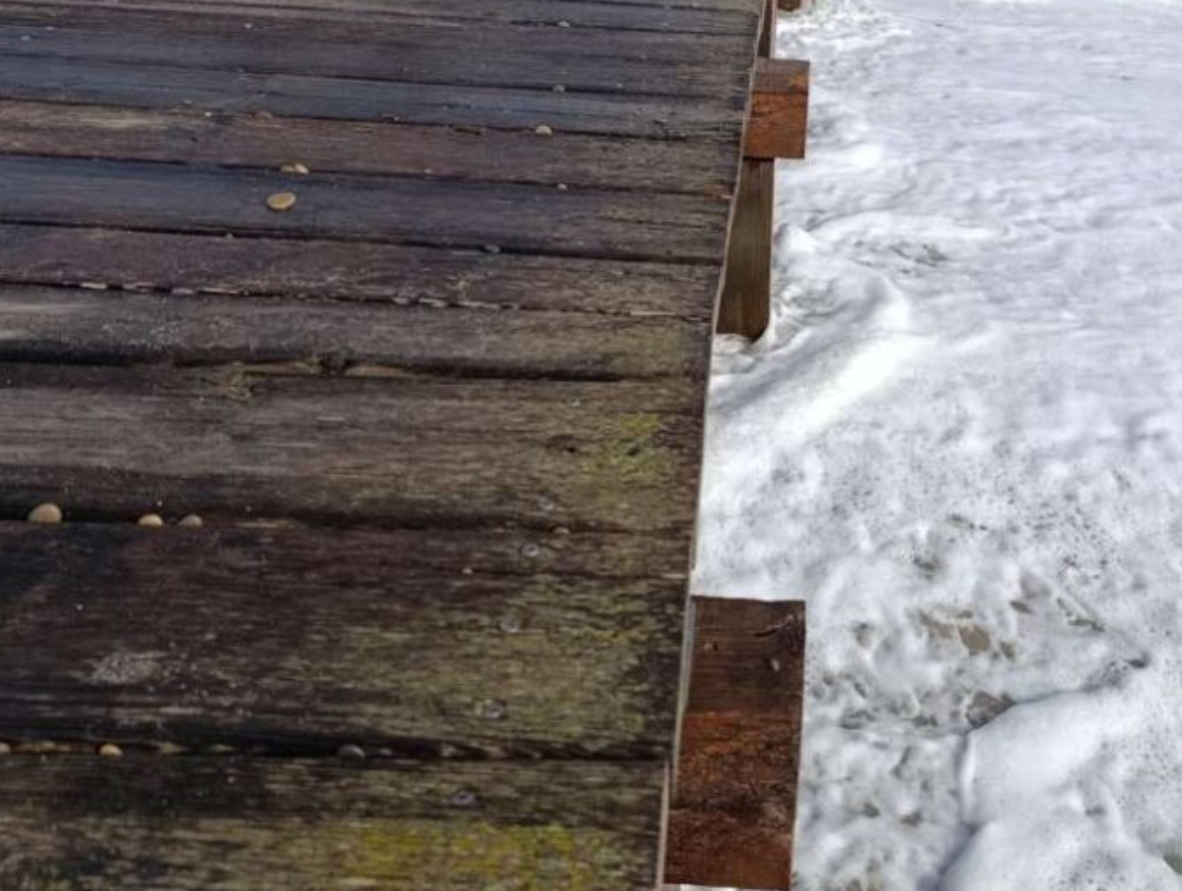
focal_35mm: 35
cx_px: 817
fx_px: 1197
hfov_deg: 51.3
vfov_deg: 40.6
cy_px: 354
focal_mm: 6.11
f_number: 1.65
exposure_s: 1/843
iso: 51
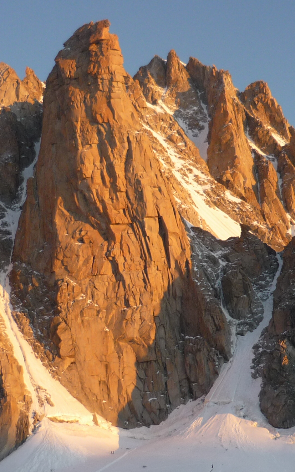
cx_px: 109
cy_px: 235
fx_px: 759
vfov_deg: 34.5
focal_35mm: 59
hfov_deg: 21.9
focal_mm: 6.8
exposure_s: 1/125
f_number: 3
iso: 100
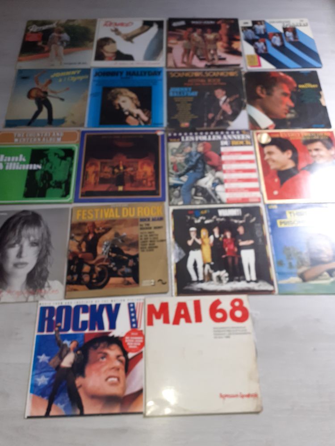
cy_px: 223
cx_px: 168
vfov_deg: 65.3
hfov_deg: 51.4
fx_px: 348
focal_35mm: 27
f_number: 1.9
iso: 80
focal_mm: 3.6
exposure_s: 1/50
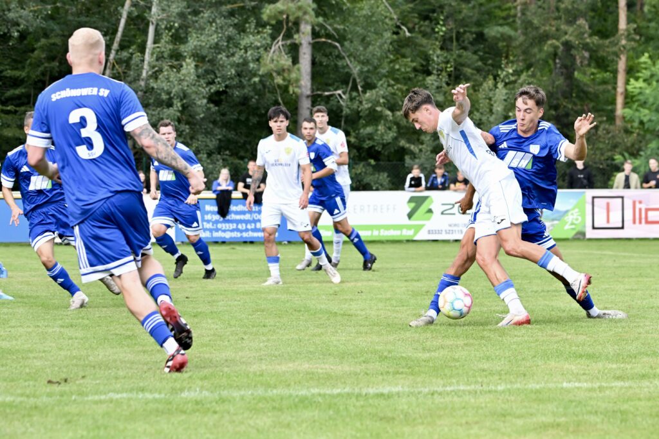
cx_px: 330
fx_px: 2471
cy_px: 220
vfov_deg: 10.2
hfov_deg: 15.2
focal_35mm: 135
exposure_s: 1/1600
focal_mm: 135
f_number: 5.6
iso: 1800
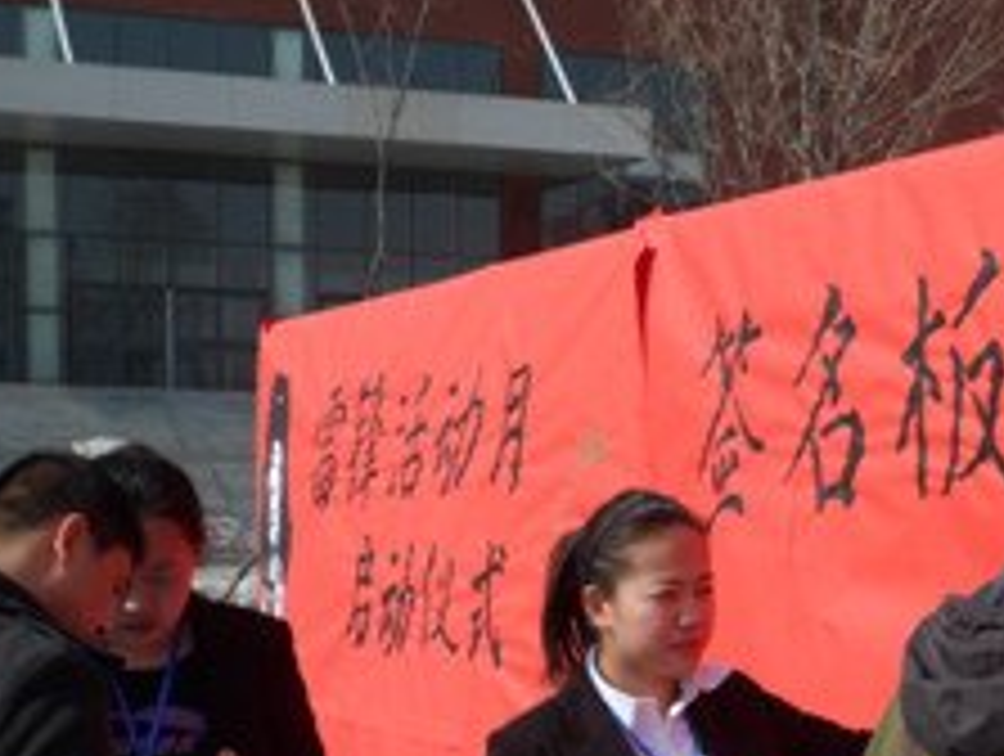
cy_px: 803
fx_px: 2731
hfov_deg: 20.1
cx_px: 1054
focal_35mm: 94
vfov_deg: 15.4
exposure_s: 1/750
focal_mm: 7.8
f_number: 4.2
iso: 80
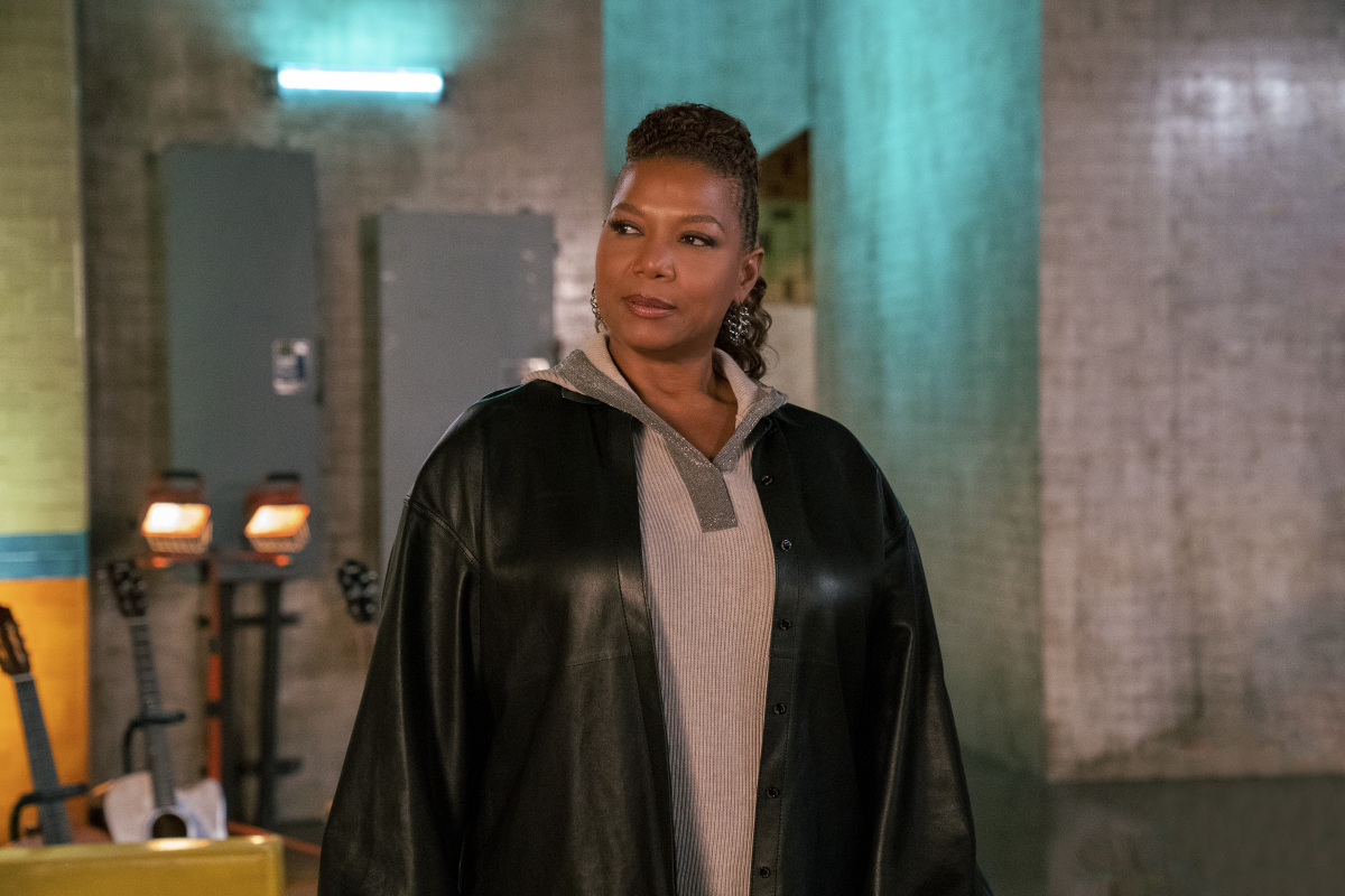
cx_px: 672
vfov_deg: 22.6
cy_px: 448
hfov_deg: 33.4
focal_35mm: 60
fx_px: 2241
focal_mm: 60
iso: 10000
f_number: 3.5
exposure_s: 1/160
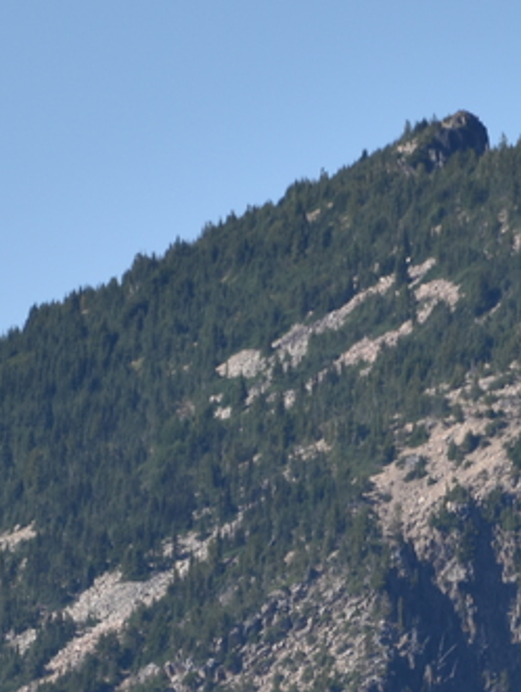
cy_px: 840
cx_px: 349
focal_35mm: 780
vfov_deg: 2.5
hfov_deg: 1.9
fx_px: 15623
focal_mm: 210
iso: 110
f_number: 5.6
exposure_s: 1/500
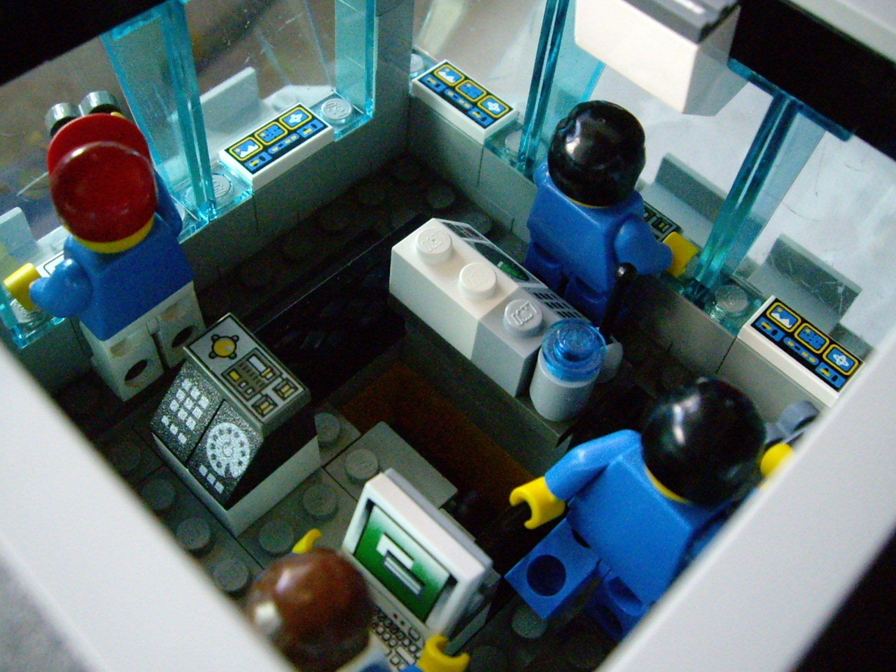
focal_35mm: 38
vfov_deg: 37.7
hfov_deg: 49.0
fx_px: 984
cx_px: 448
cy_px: 336
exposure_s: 1/100
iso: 800
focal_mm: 6.2
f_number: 2.7
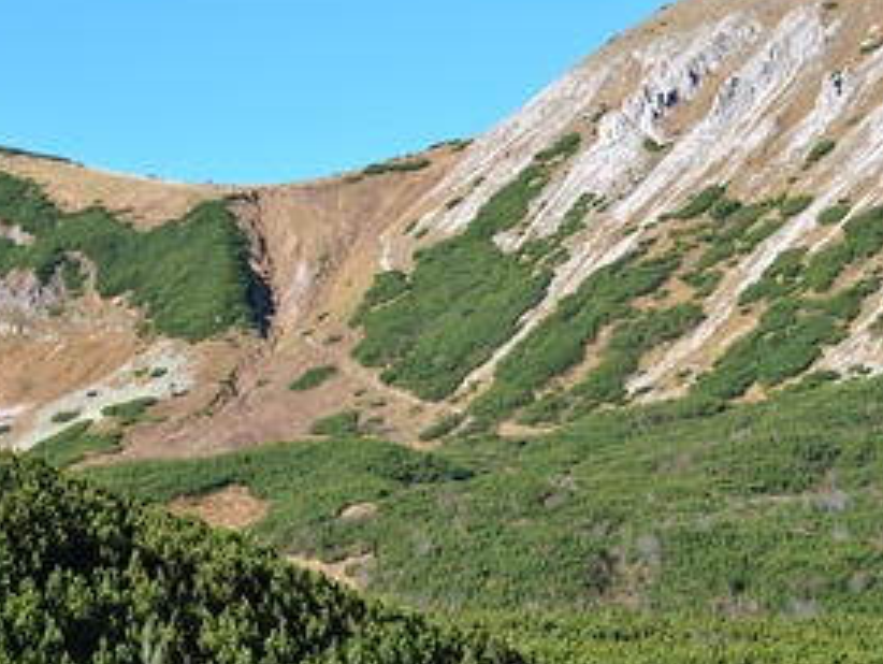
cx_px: 245
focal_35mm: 145
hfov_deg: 13.6
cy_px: 208
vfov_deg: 10.2
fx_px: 3699
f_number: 10
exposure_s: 1/200
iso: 200
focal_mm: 55
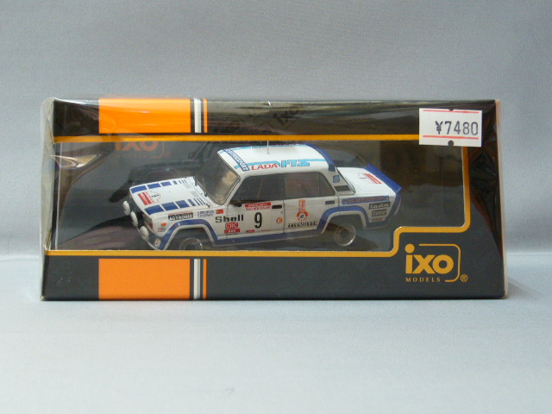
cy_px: 207
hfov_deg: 26.0
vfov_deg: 19.6
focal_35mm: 75
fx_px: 1196
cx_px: 276
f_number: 3.5
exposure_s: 1/13
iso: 100
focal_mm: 9.1
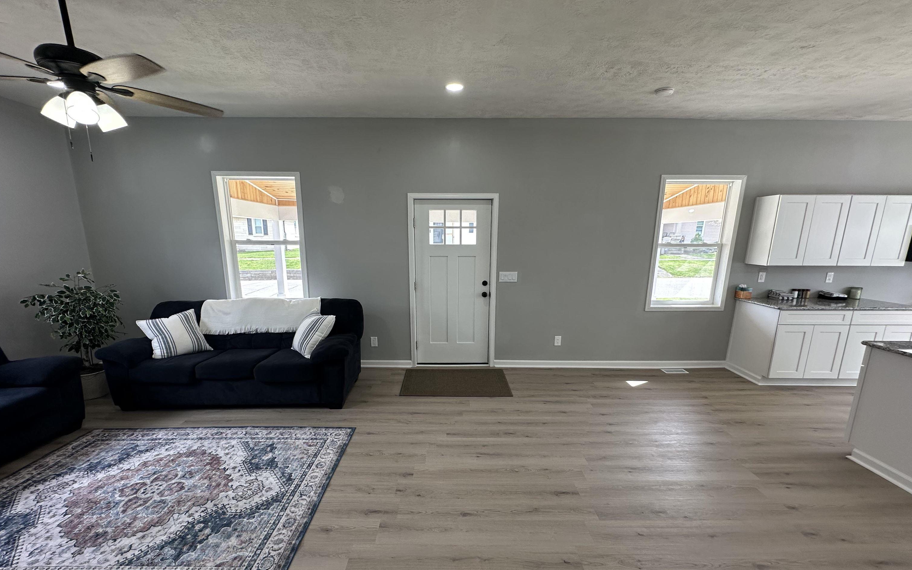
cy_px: 311
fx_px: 373
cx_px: 453
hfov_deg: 101.5
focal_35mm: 15
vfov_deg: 74.6
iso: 100
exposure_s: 1/120
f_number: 2.2
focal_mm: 2.22
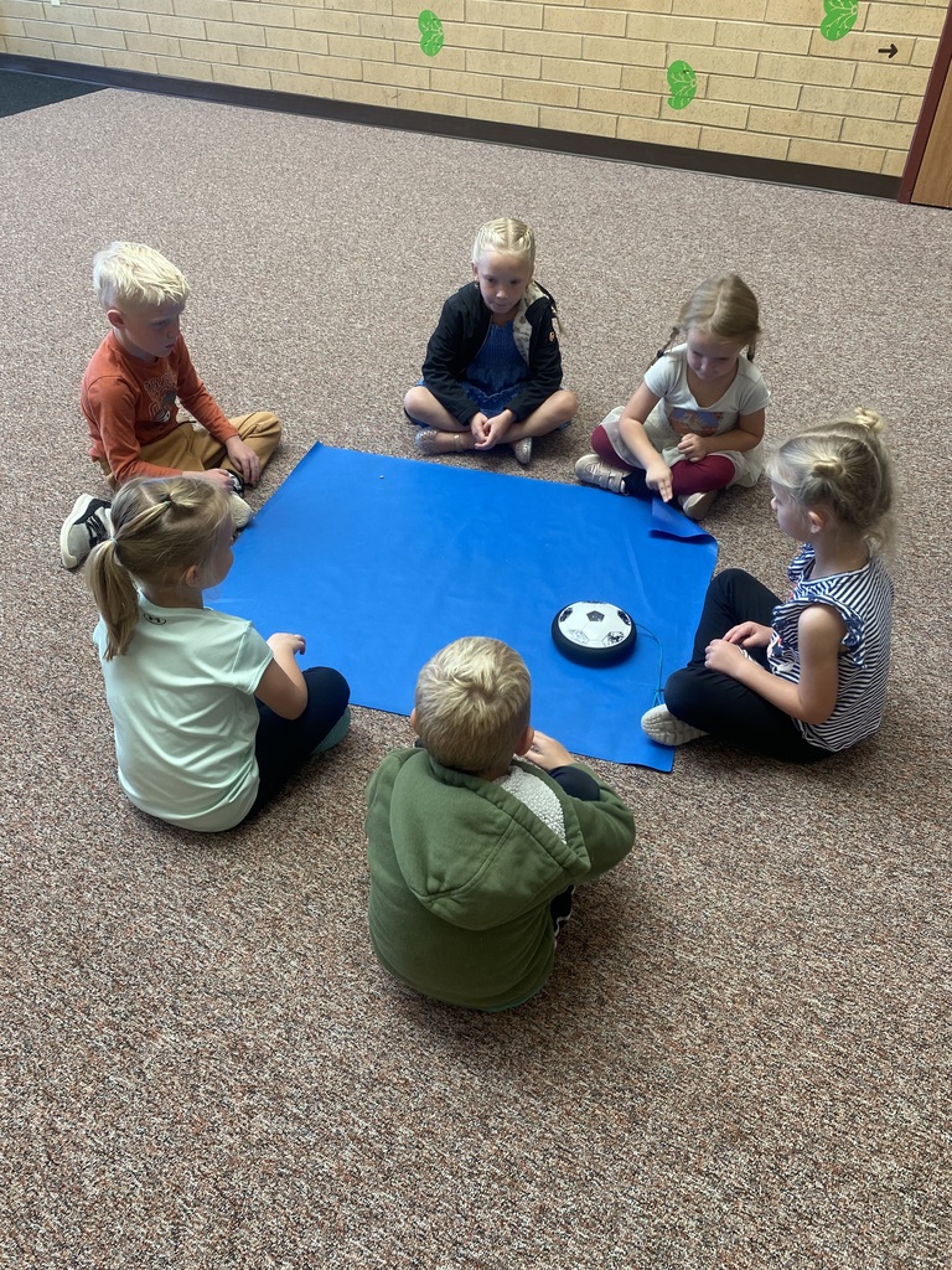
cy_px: 635
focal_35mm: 26
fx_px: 953
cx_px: 476
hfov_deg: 53.1
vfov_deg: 67.3
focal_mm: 4.25
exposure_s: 1/60
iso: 64
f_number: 1.8
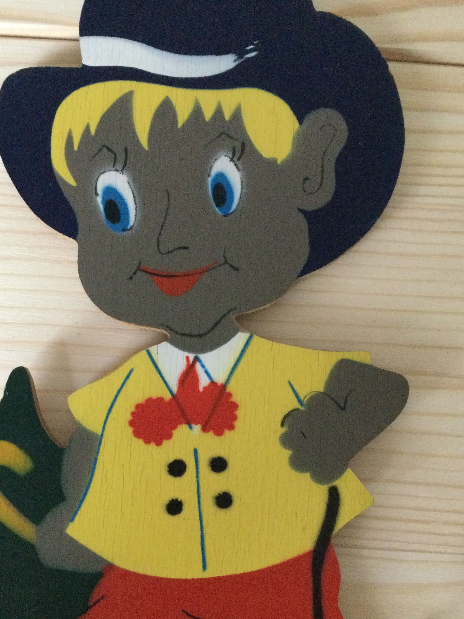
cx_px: 201
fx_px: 679
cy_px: 375
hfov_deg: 37.7
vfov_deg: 48.6
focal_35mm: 38
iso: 320
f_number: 2.4
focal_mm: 3.3
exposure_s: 1/17
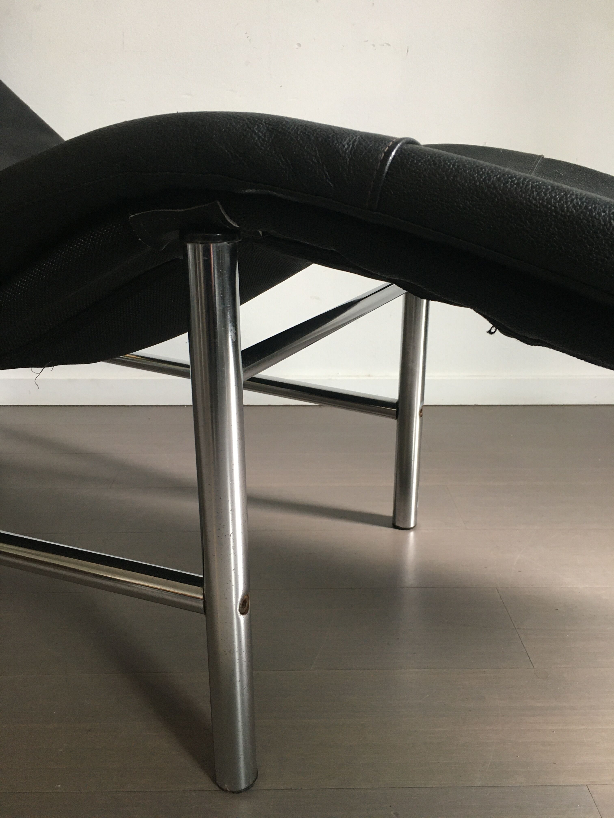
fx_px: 686
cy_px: 409
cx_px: 307
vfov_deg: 61.7
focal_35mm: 29
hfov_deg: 48.2
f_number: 2.2
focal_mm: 4.15
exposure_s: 1/33
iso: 125
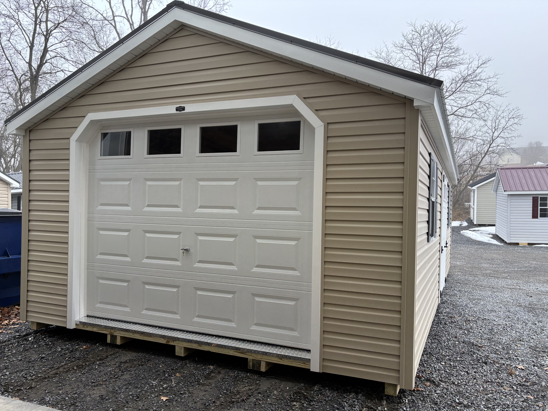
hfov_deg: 65.3
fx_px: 427
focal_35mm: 27
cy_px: 212
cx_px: 279
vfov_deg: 51.3
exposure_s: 1/210
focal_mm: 5.96
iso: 50
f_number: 1.6
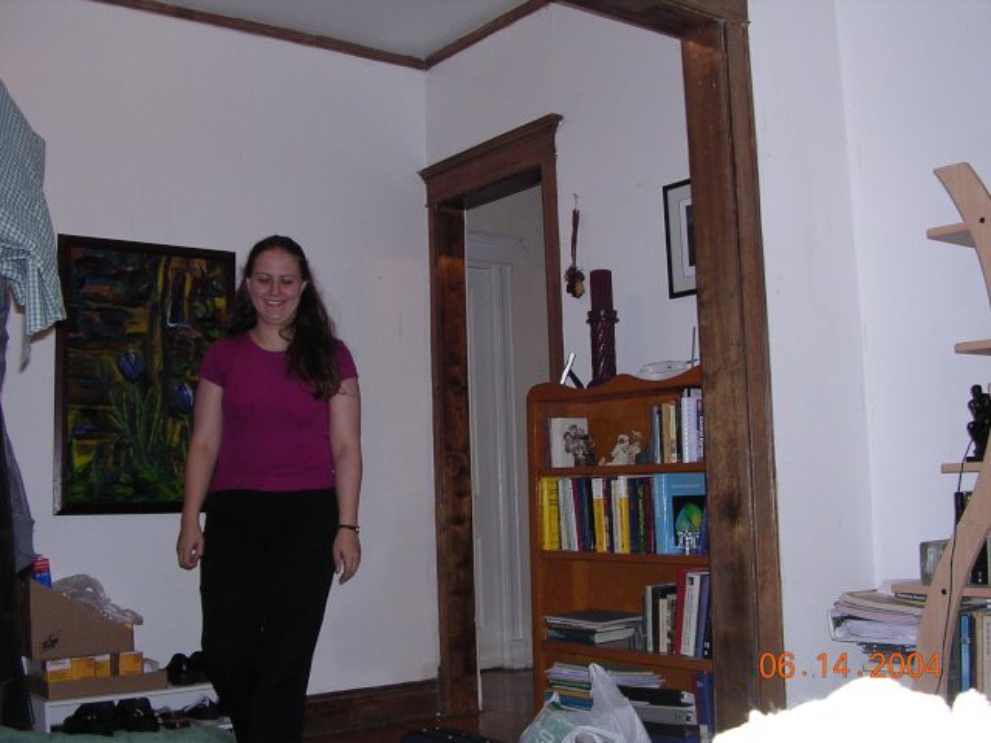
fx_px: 1174
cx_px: 496
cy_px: 372
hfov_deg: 45.8
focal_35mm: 41
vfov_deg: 35.1
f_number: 2.9
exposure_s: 1/60.1
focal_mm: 6.2
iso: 210
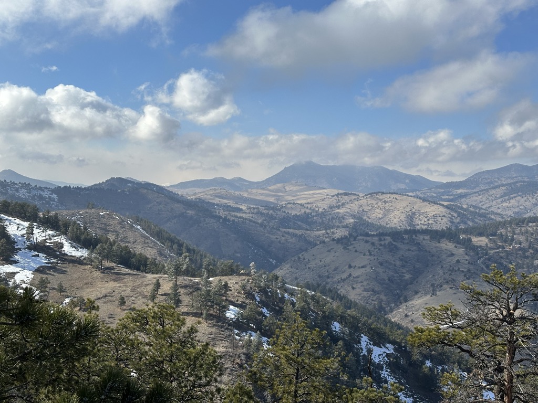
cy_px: 202
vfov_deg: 30.3
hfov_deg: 39.7
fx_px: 746
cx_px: 269
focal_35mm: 48
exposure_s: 1/5000
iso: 64
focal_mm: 6.86
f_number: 1.78
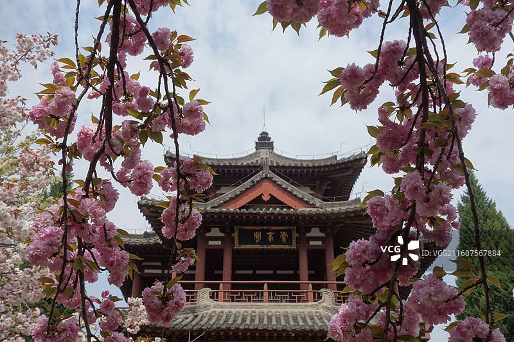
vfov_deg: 35.0
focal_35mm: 38
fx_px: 542
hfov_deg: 50.7
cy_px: 171
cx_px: 257
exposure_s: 1/640
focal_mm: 14.07
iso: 125
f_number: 5.6
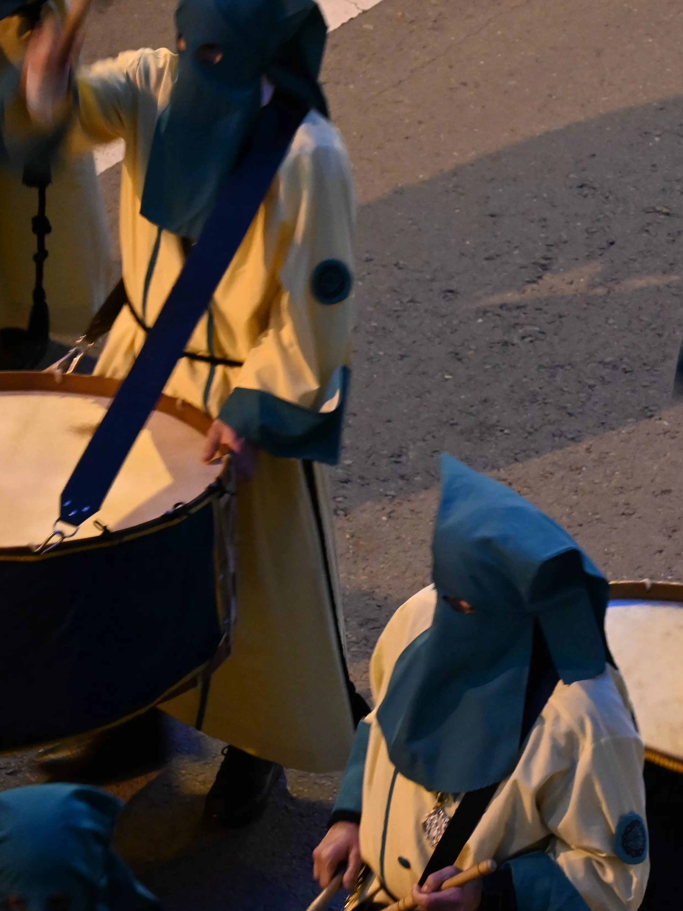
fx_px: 9336
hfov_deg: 4.2
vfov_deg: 5.6
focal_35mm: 355
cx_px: 692
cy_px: 474
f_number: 5.3
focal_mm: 145
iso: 3200
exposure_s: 1/25
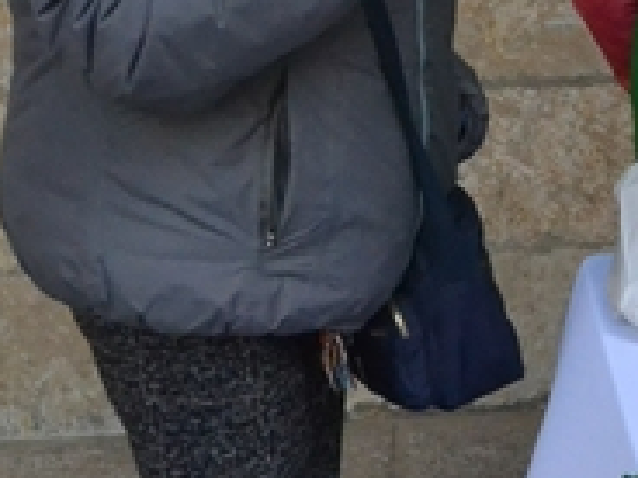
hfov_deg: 15.3
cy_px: 189
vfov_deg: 13.1
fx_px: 2083
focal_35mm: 113
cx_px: 1106
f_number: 13
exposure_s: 1/640
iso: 3200
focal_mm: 18
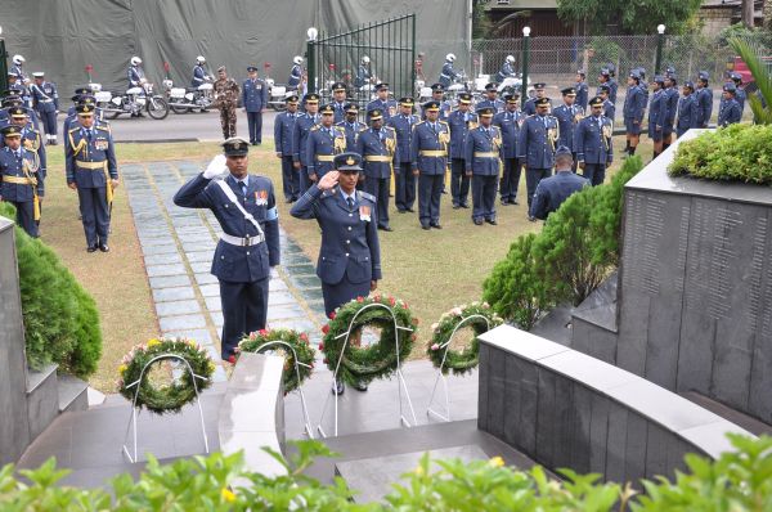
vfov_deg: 29.8
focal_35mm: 45
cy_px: 256
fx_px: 963
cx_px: 386
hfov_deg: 43.7
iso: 250
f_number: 7.1
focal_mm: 30
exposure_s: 1/125
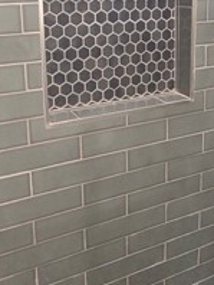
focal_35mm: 42
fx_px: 345
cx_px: 118
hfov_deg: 34.4
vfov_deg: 43.2
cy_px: 68
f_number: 2.2
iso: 200
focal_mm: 2.2
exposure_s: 1/60
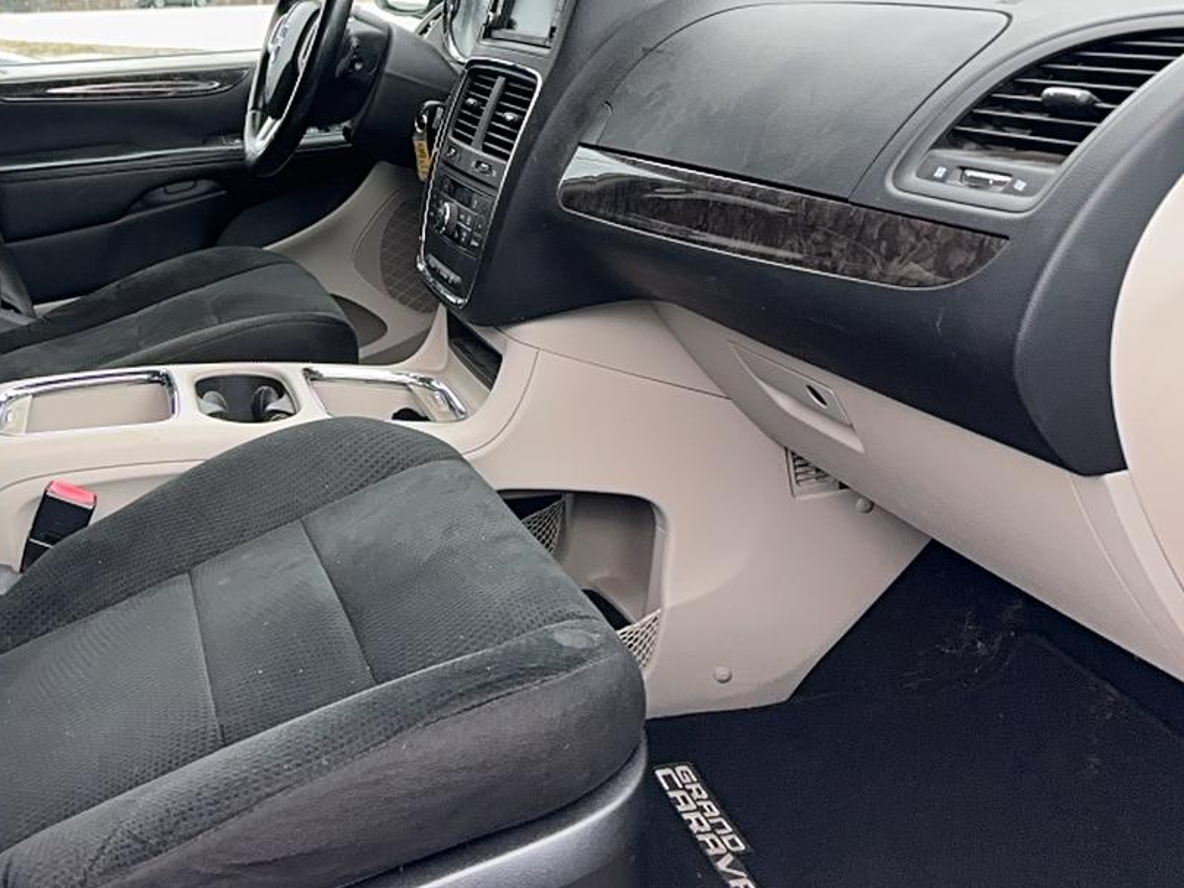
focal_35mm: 38
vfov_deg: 37.1
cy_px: 258
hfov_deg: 47.3
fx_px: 1300
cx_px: 309
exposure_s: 1/450
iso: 50
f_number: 1.78
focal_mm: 6.86
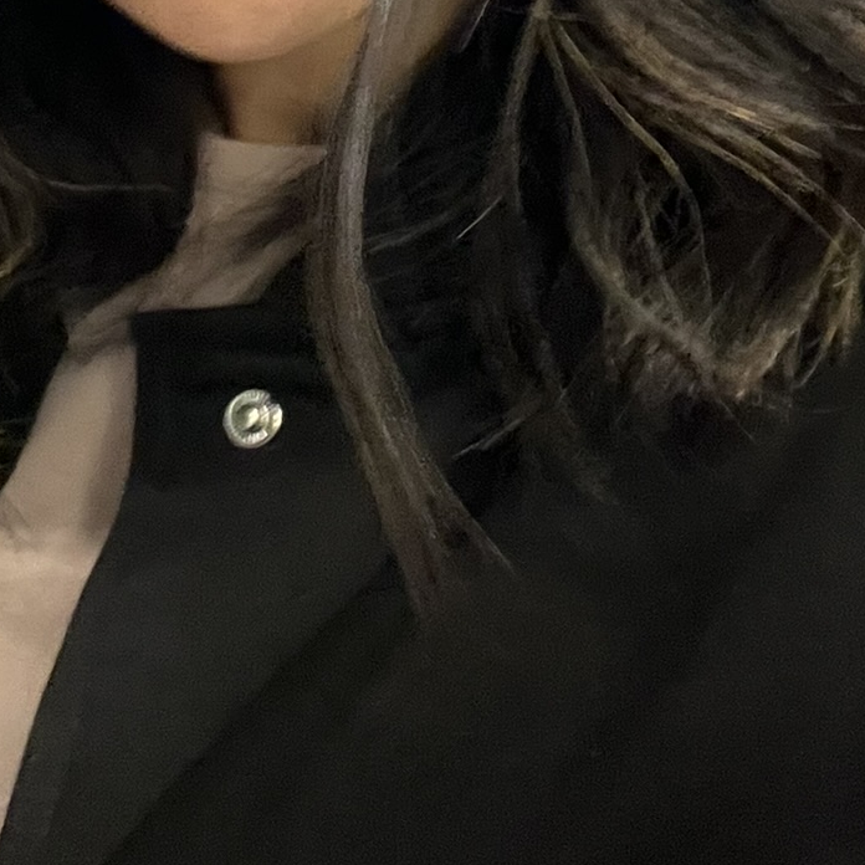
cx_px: 262
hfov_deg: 22.1
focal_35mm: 78
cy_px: -154
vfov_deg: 20.8
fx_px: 2205
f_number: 2.2
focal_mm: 2.71
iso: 640
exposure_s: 1/20
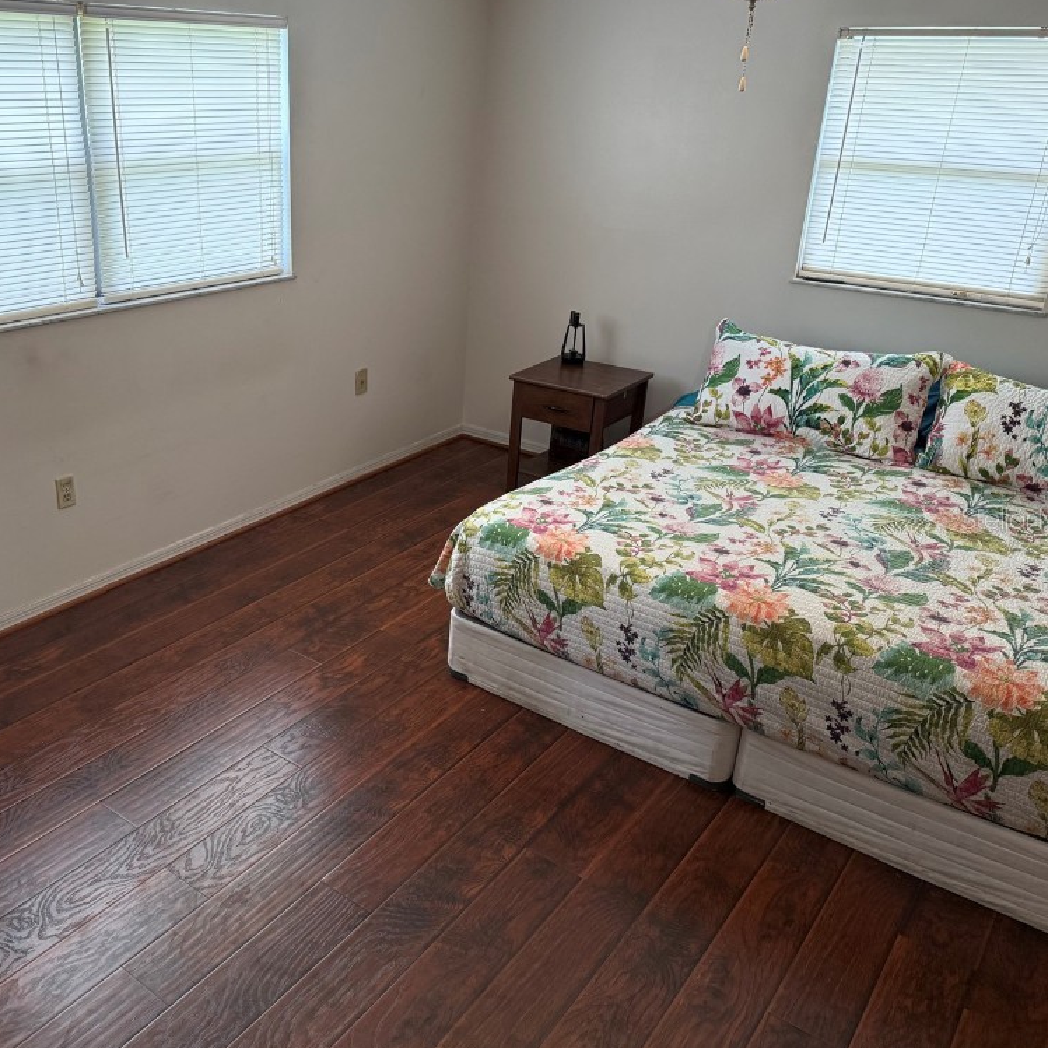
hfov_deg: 54.8
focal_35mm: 29
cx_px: 376
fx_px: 993
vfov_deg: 55.6
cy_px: 518
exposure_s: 1/120
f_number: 1.78
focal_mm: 6.76
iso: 250
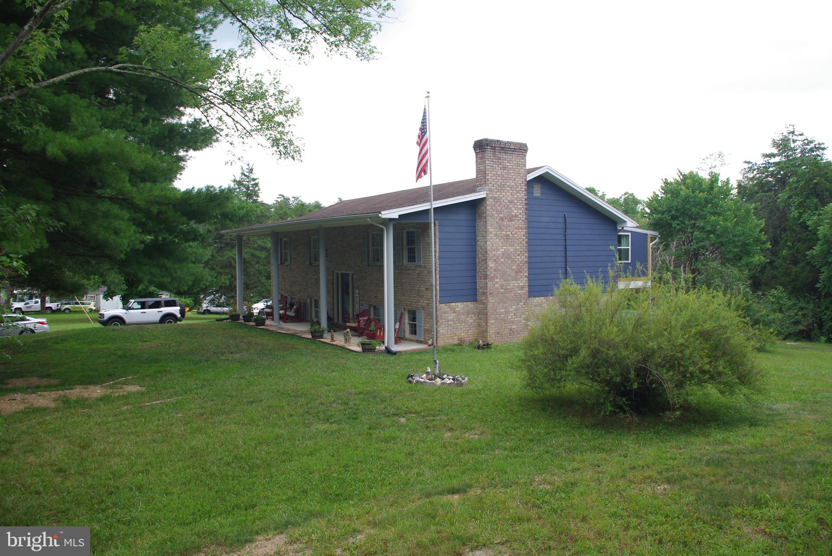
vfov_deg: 48.0
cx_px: 416
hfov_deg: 67.3
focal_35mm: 27
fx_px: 625
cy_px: 278
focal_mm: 18
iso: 200
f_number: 6.7
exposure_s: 1/90
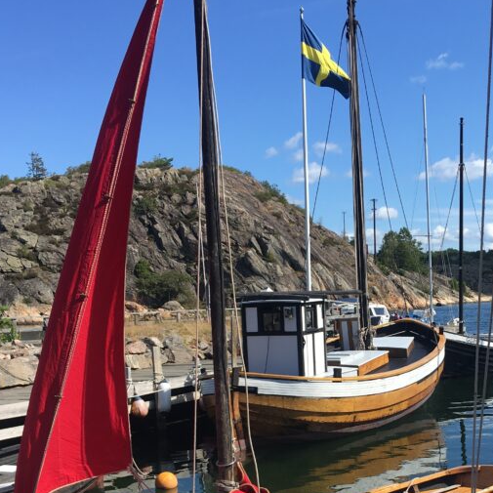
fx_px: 838
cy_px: 380
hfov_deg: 32.3
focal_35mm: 52
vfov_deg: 32.1
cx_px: 351
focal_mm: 4.15
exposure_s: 1/1399
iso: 25
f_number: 2.2
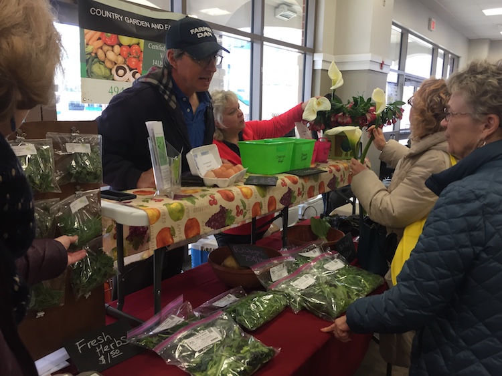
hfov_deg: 61.6
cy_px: 188
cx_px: 251
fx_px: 421
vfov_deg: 48.3
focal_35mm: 29
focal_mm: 4.15
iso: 64
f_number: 2.2
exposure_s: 1/30
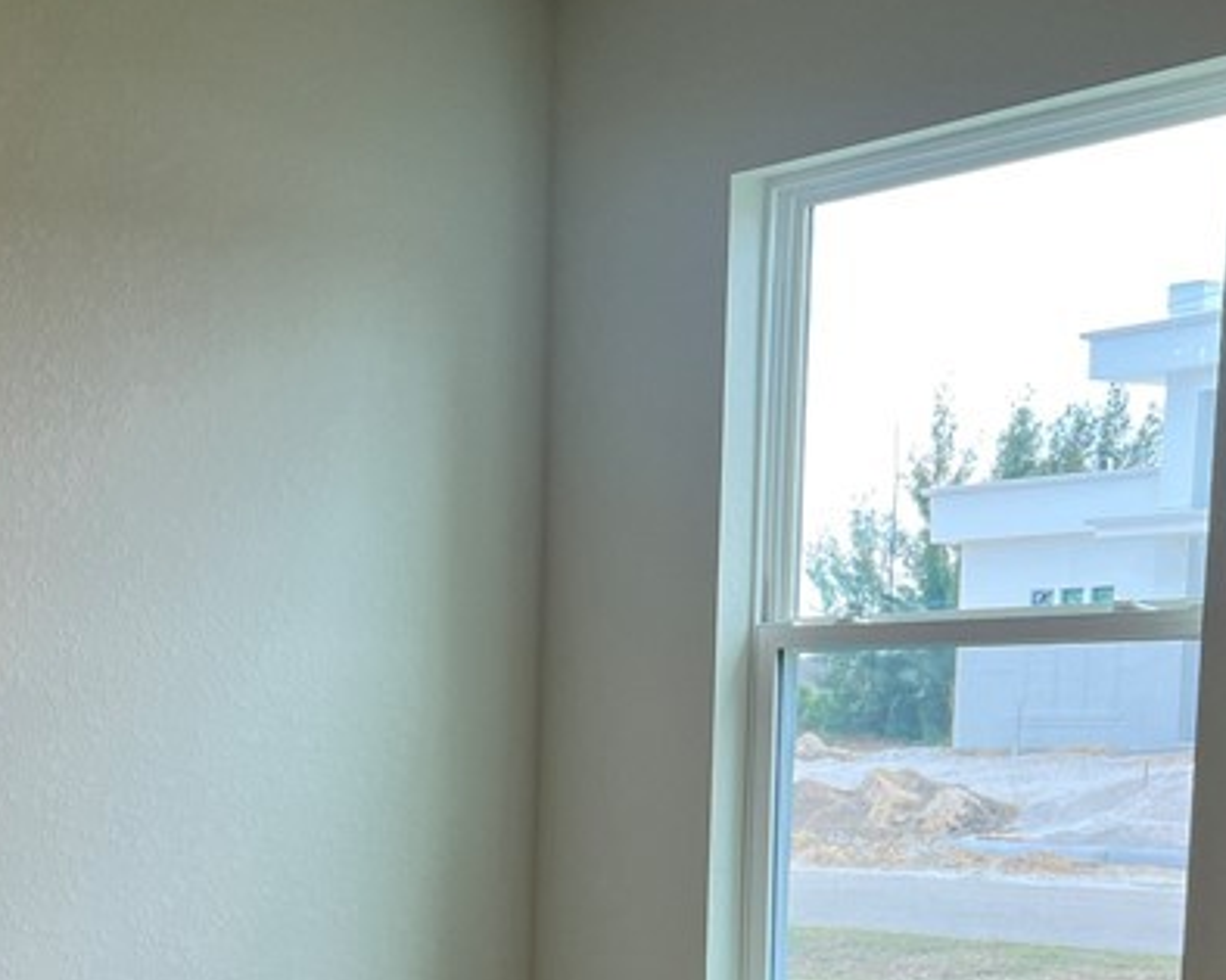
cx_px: 59
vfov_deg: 22.0
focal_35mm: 66
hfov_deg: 27.4
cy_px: 1055
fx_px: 2394
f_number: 1.5
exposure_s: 1/197
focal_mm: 5.7
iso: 50
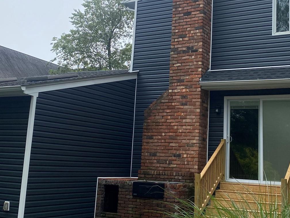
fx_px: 444
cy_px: 68
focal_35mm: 53
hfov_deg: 35.9
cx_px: 189
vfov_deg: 27.3
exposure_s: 1/2268
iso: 32
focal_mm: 4.25
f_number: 1.8
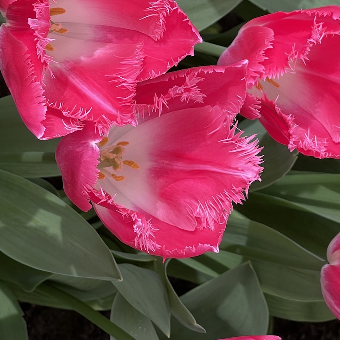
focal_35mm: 132
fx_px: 1467
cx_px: 58
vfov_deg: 13.2
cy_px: 62
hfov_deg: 13.1
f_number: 2.2
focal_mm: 7.5
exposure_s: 1/122
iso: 64
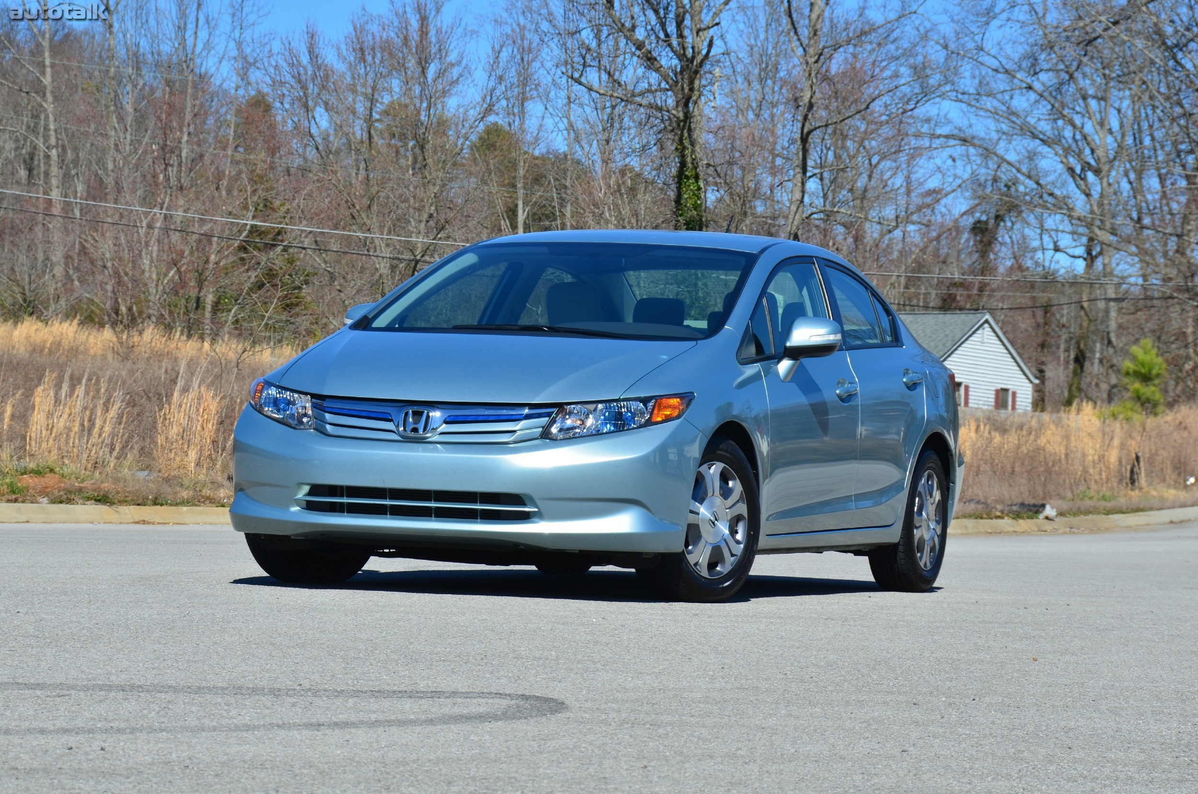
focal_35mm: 123
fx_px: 4085
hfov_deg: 16.7
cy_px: 397
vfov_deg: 11.1
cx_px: 599
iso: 100
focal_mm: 82
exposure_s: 1/160
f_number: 11
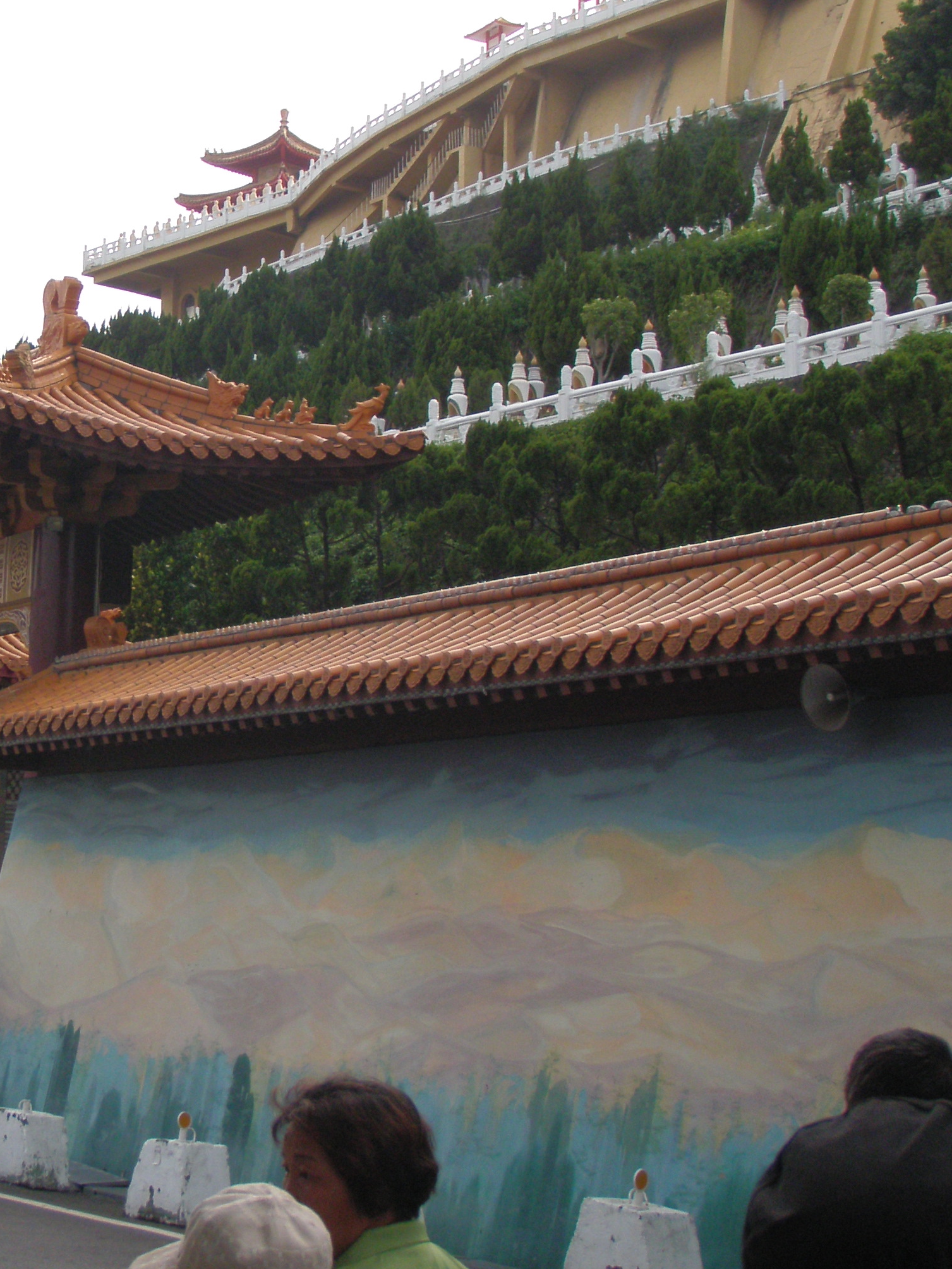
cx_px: 180
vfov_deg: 28.1
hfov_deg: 21.0
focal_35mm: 69
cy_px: 538
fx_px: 2530
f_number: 3.5
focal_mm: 6.7
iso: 80
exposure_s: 1/640
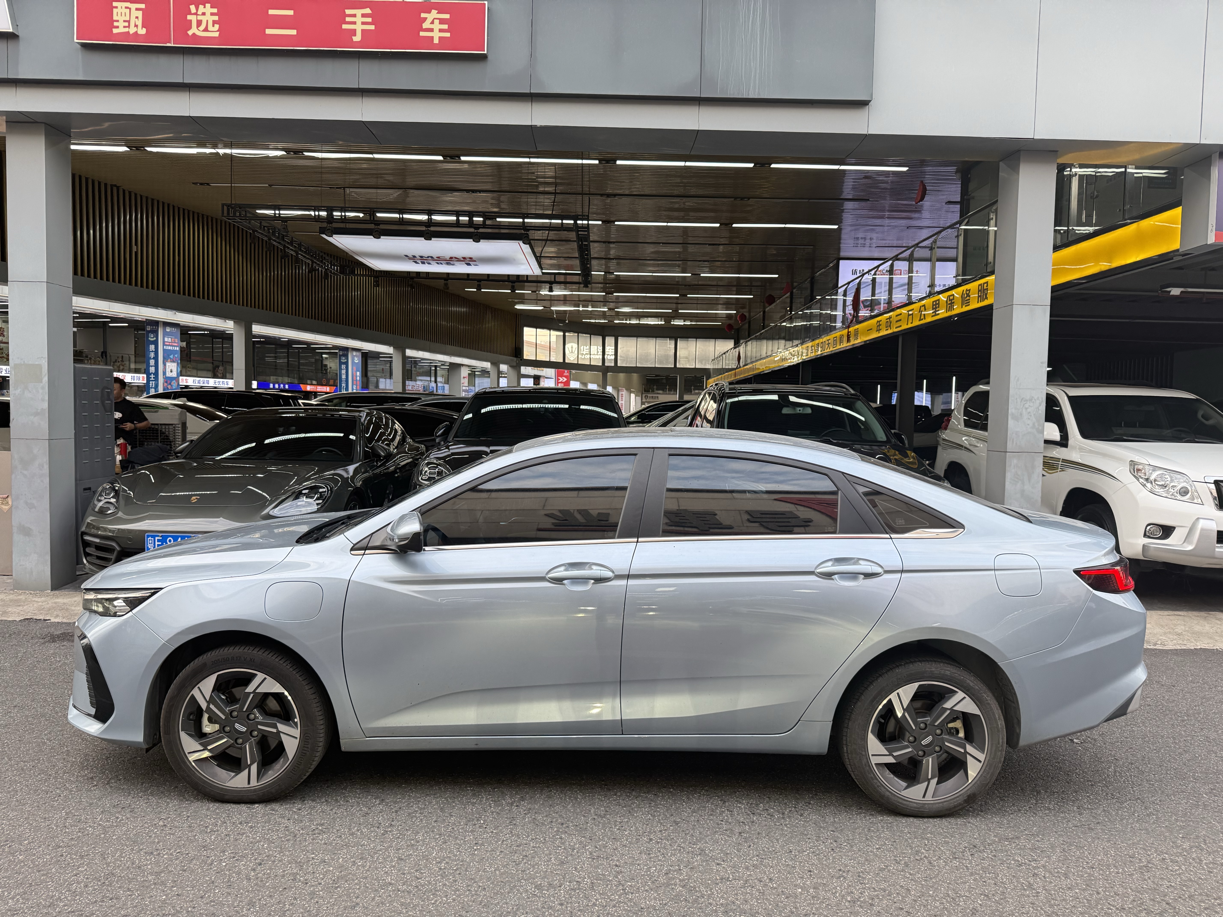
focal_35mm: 24
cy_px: 458
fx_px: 848
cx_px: 612
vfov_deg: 56.8
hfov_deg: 71.6
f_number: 1.78
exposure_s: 1/358
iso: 320
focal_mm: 6.76
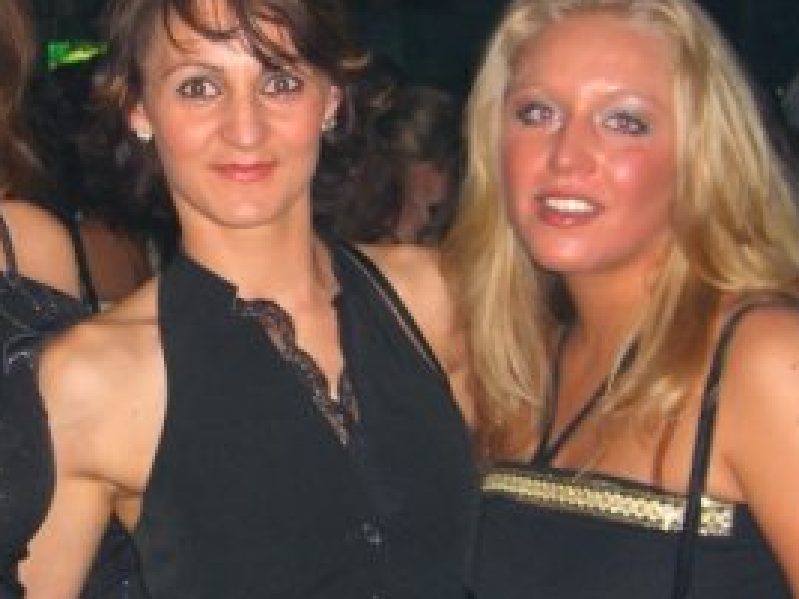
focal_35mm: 85
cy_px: 280
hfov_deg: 22.7
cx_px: 164
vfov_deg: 17.4
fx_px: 1962
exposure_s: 1/60
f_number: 2.8
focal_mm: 7.9
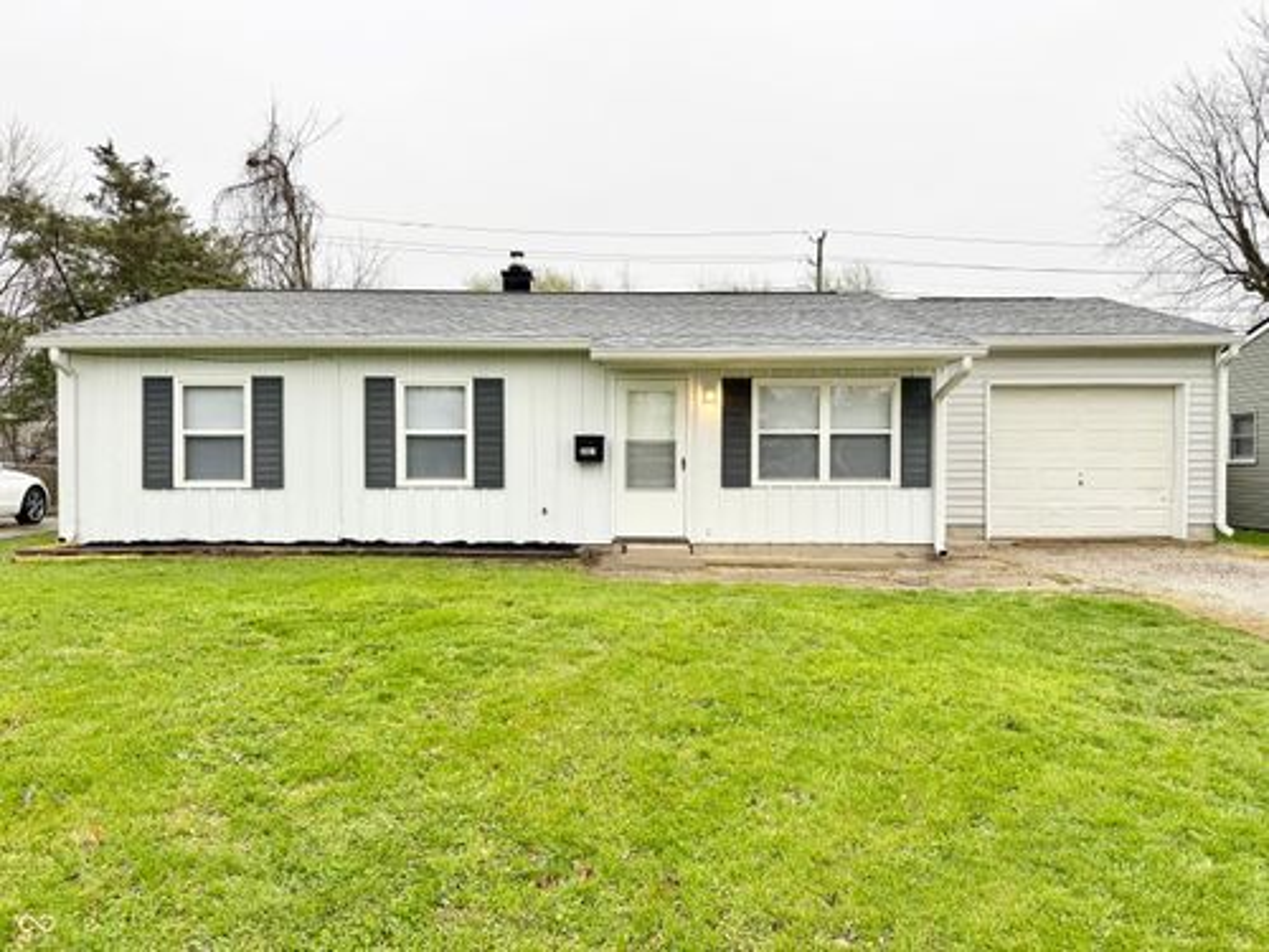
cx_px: 634
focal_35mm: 24
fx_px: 880
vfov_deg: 56.8
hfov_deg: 71.6
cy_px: 476
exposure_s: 1/246
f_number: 1.78
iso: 64
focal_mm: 6.76
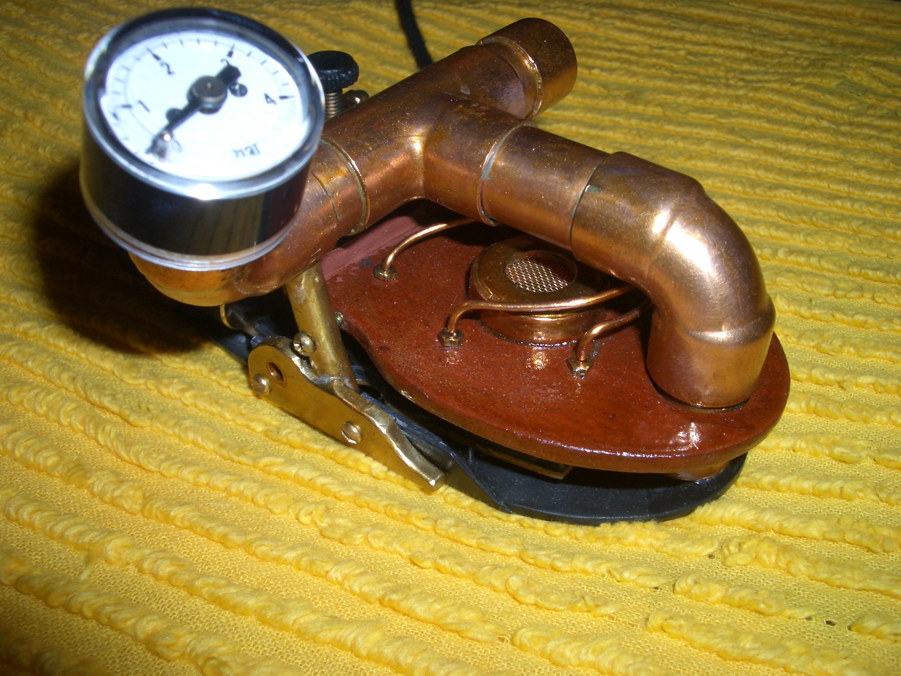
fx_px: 911
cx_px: 450
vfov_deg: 40.7
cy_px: 338
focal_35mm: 35
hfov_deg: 52.6
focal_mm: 5.8
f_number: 4.3
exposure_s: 1/60
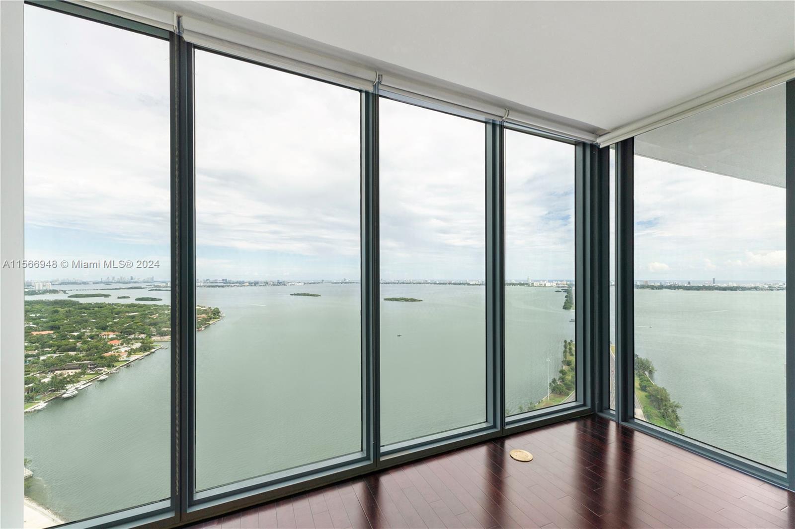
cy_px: 264
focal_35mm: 15
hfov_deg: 100.4
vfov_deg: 77.3
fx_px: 331
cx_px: 398
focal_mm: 10
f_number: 10
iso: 125
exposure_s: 1/10
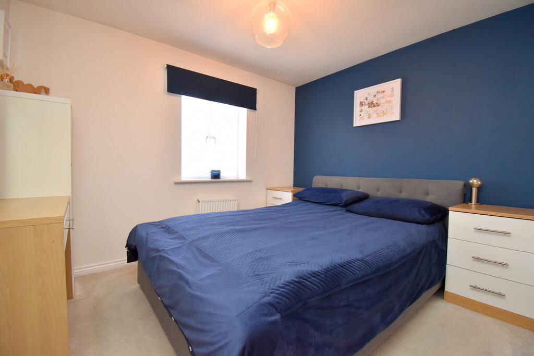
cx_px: 267
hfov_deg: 100.4
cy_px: 178
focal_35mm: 15
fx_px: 223
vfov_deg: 77.3
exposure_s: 1/125
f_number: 4.5
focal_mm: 10
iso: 1400
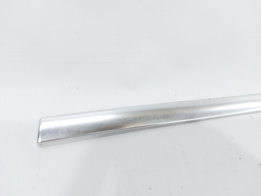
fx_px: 181
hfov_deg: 71.6
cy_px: 98
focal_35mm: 24
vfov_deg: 56.8
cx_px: 130
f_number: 1.8
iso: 50
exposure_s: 1/50
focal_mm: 5.23
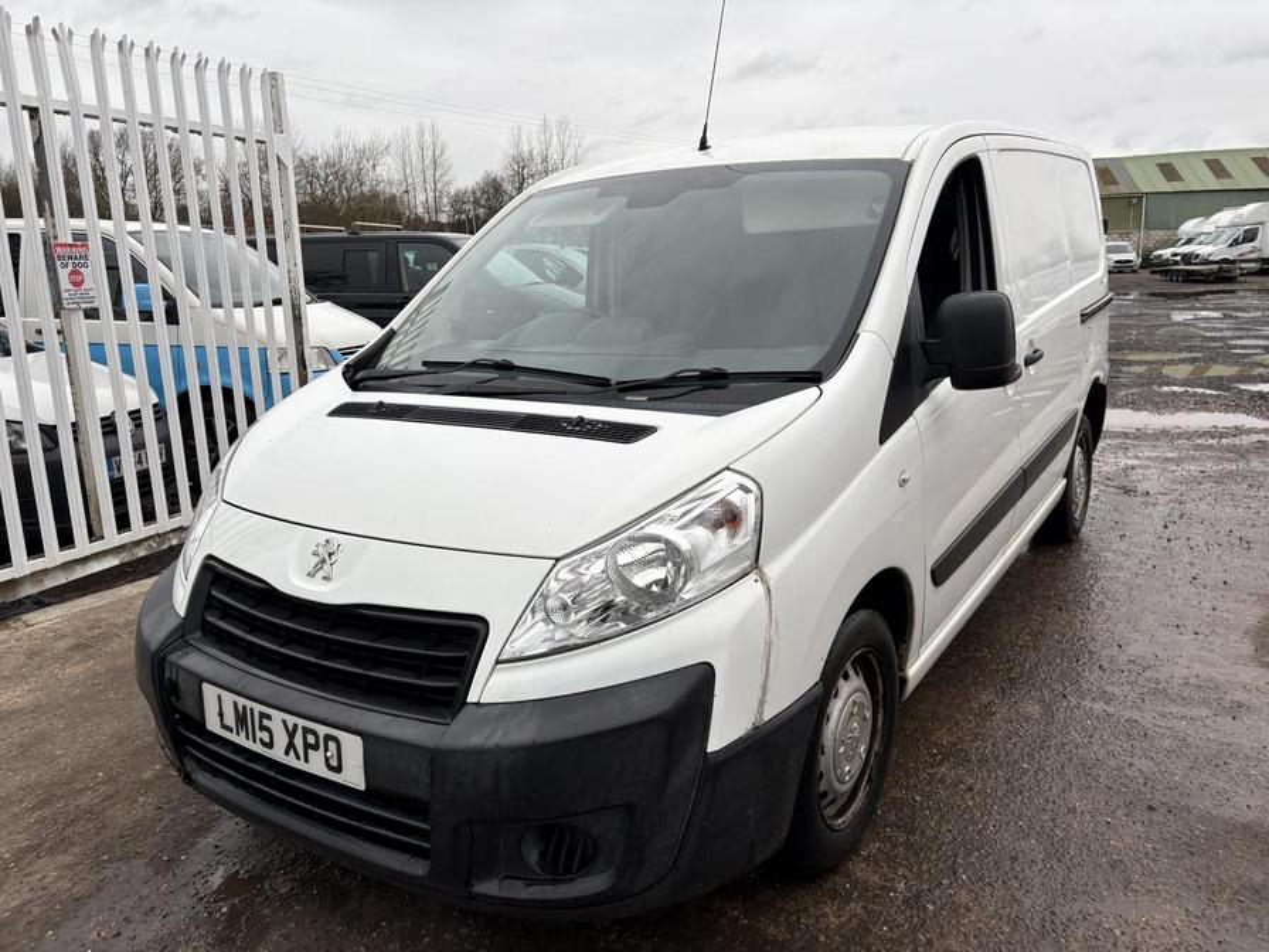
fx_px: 953
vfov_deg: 53.1
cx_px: 634
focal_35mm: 26
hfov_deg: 67.3
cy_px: 476
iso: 50
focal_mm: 5.96
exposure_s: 1/1135
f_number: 1.6
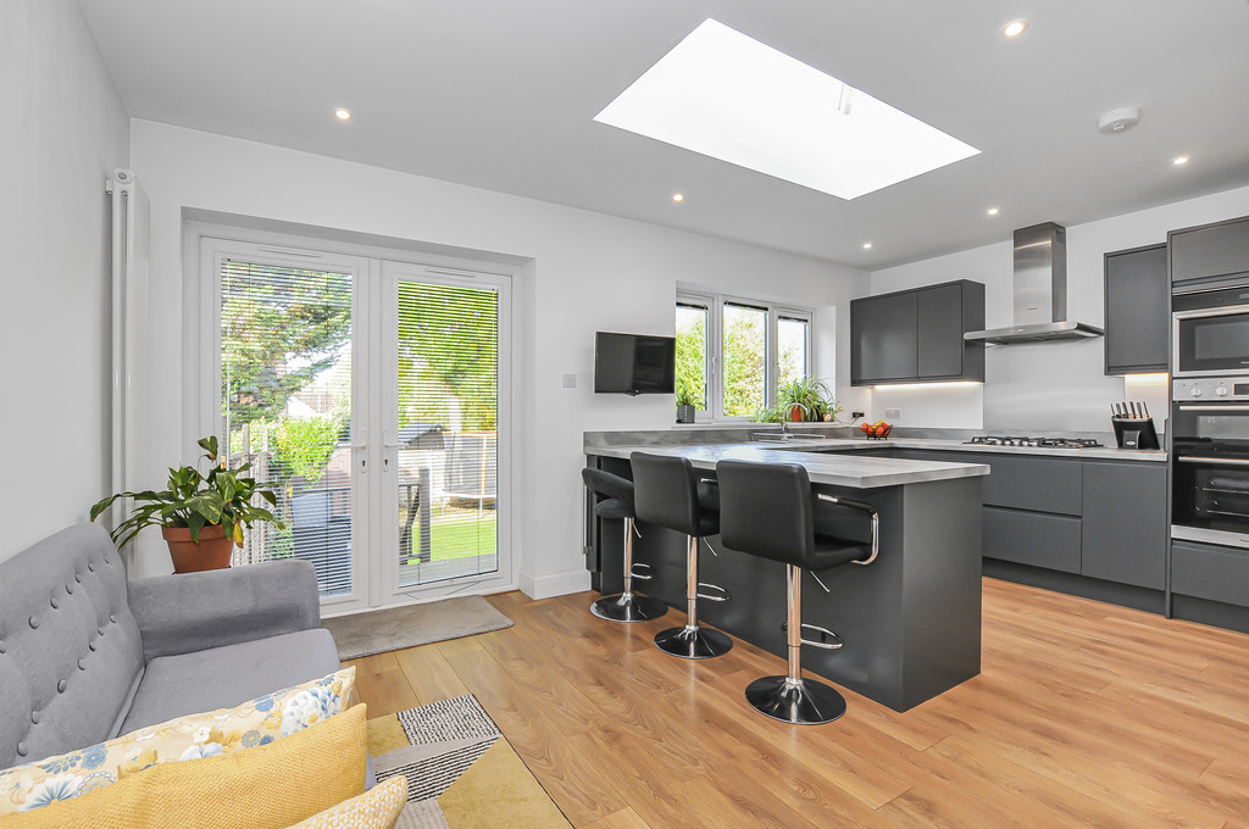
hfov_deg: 100.5
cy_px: 414
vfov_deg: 77.2
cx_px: 624
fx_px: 520
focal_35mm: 15
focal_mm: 10
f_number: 11
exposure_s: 1/10
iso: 320
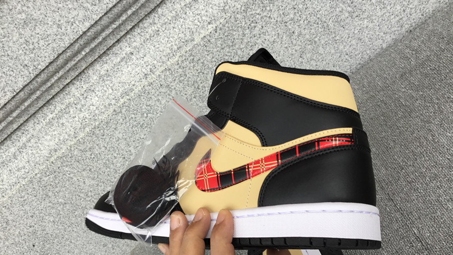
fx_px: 408
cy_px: 156
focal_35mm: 34
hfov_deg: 58.0
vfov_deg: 34.5
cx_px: 226
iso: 25
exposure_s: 1/100
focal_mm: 3.3
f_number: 2.4
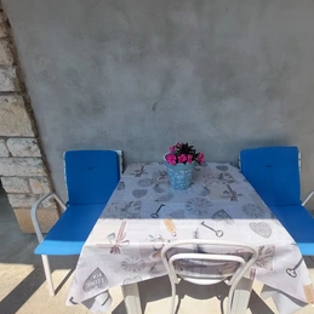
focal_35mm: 16
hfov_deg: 87.3
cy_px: 156
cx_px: 170
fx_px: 164
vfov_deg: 87.4
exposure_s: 1/1131
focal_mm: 1.74
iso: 50
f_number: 2.2
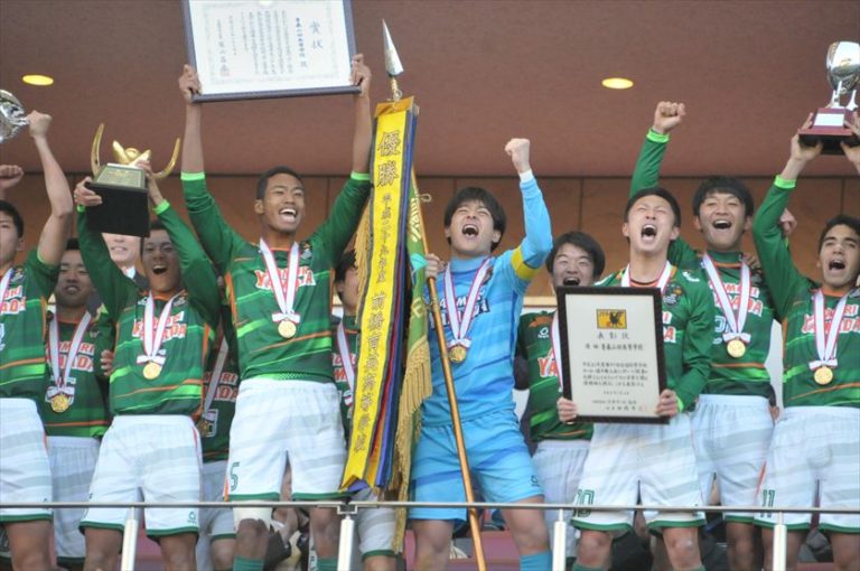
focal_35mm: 405
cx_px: 430
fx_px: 9663
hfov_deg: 5.1
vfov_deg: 3.4
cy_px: 286
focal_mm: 270
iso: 2000
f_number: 6.3
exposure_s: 1/250
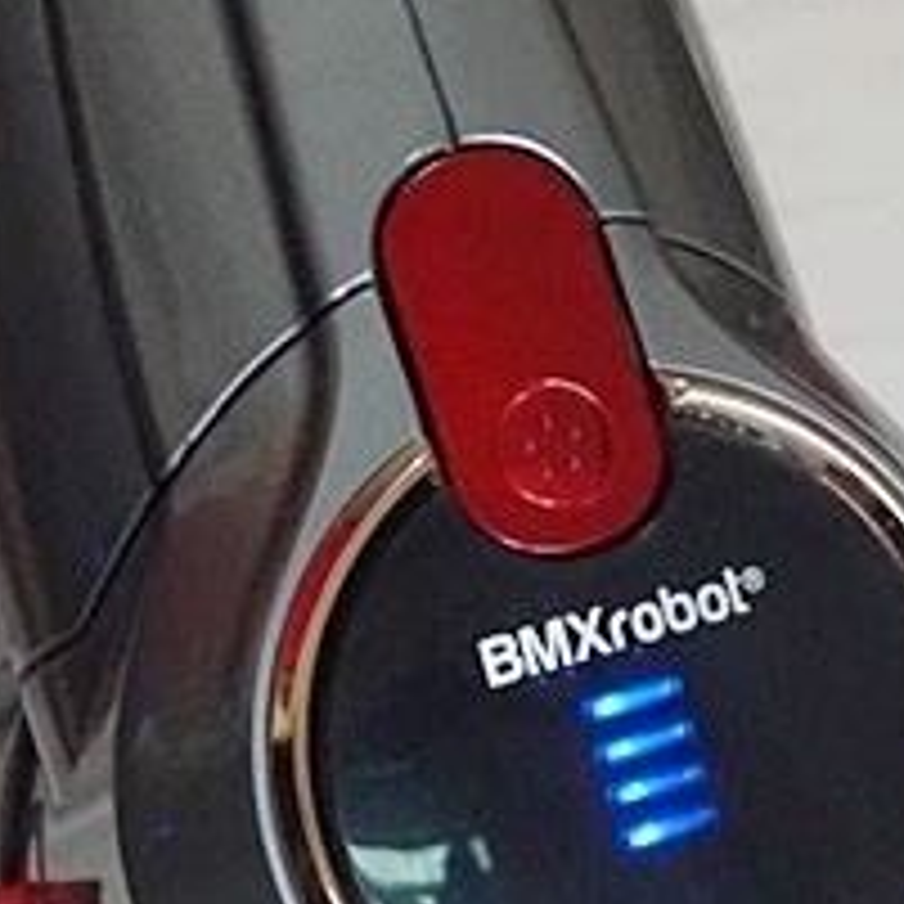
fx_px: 4521
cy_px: 1030
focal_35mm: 153
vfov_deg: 11.2
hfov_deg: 11.4
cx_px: 423
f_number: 4.5
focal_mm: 26
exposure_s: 1/160
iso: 3200
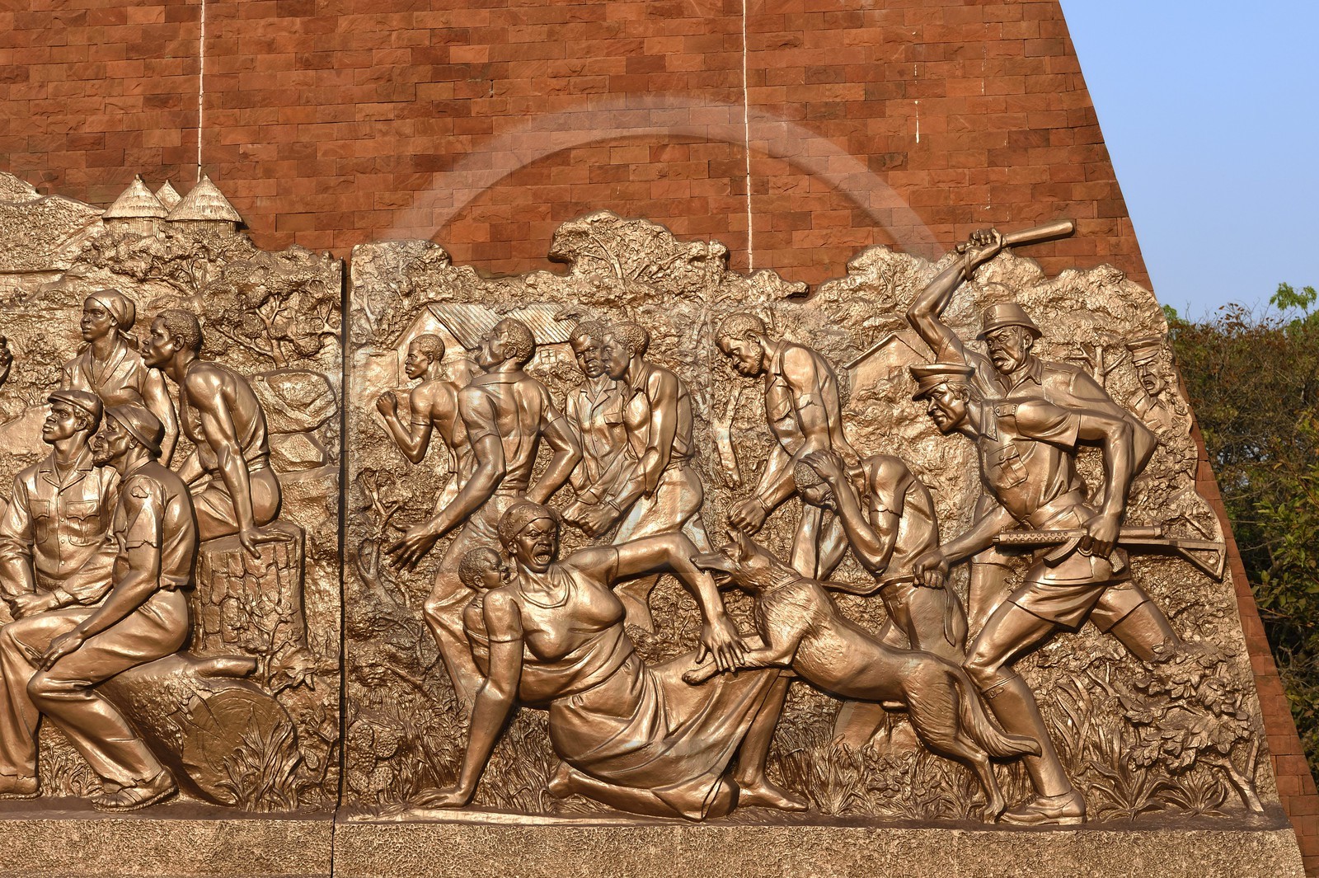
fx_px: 2856
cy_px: 439
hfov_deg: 26.0
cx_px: 660
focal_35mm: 78
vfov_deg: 17.5
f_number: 9
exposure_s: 1/320
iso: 200
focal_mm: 78
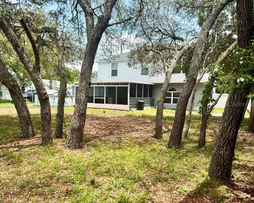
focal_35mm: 26
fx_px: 195
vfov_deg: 54.9
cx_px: 116
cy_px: 104
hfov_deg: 65.9
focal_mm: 6.76
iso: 80
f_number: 1.78
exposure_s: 1/2252
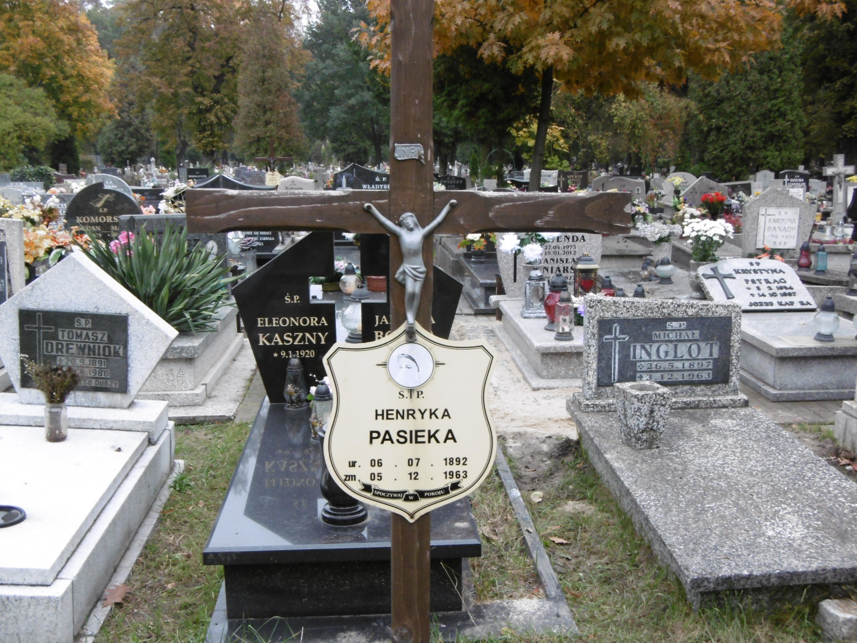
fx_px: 1065
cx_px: 428
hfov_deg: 43.9
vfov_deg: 33.6
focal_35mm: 43
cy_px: 322
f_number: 3.8
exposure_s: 1/60
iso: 250
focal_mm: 7.7
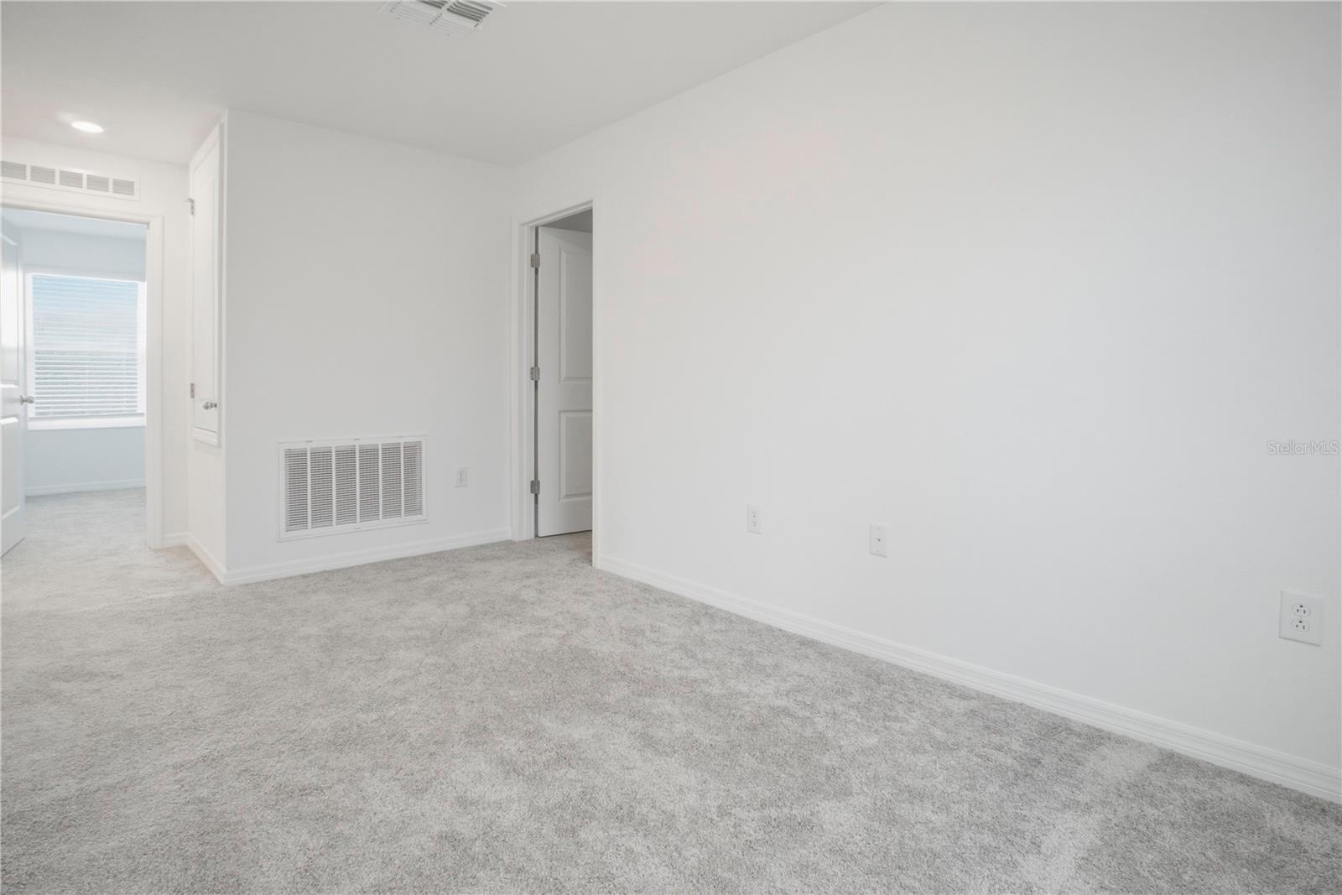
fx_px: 615
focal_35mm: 16
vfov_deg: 72.1
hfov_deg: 95.0
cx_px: 671
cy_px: 448
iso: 800
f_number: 5
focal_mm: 11
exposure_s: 1/30
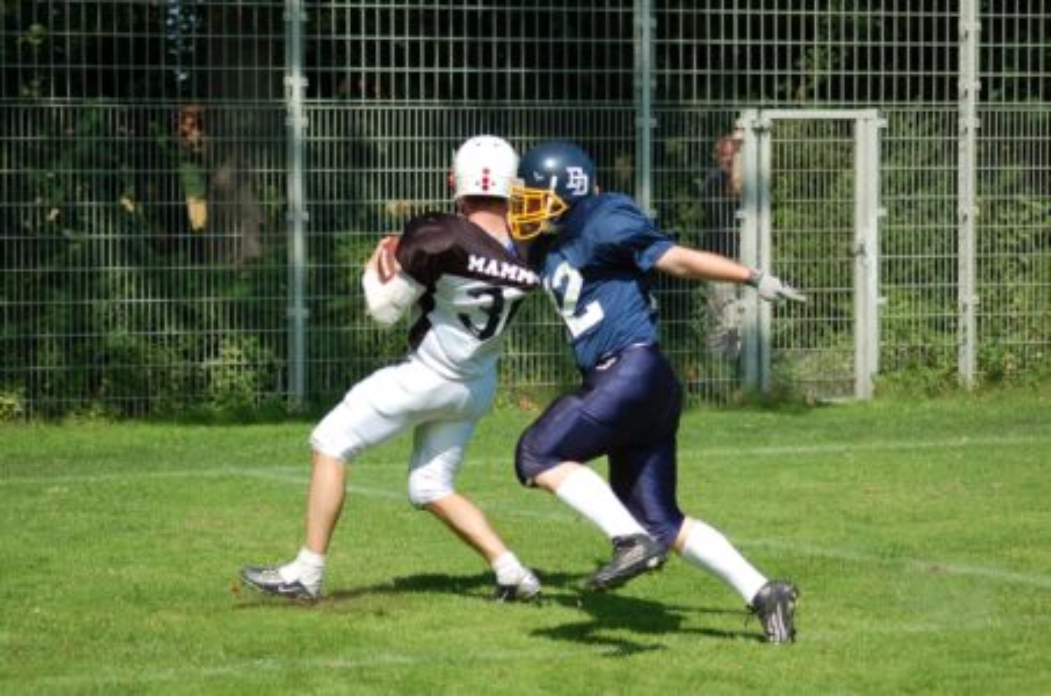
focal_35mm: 142
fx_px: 4151
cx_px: 526
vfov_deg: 9.6
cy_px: 348
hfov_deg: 14.4
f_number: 5
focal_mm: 95
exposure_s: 1/1250
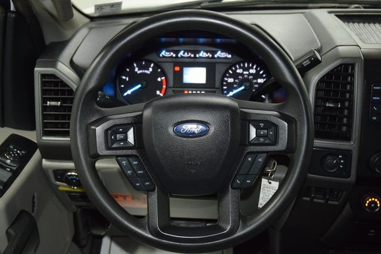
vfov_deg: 30.9
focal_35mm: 44
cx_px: 190
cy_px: 127
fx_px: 460
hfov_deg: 45.0
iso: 1600
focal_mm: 29
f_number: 3.8
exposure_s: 1/50
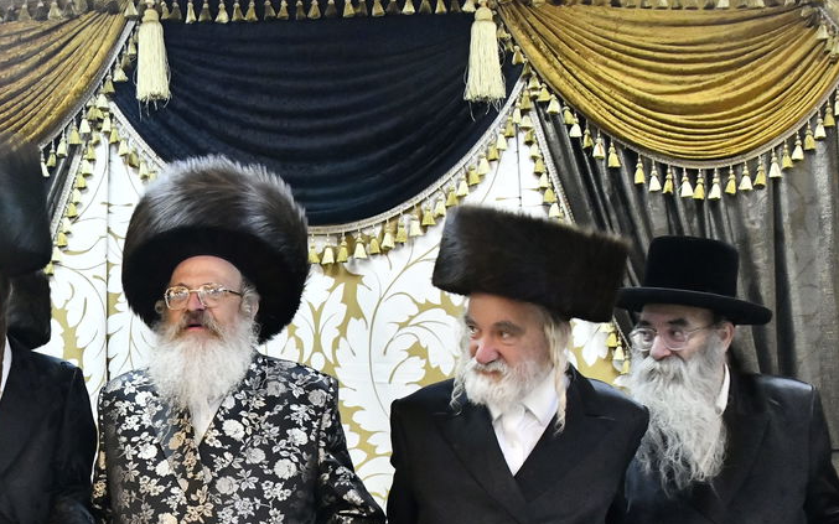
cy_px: 513
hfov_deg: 32.4
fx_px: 1349
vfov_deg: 21.3
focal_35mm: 59
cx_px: 45
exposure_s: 1/200
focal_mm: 28
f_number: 5.6
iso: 4000
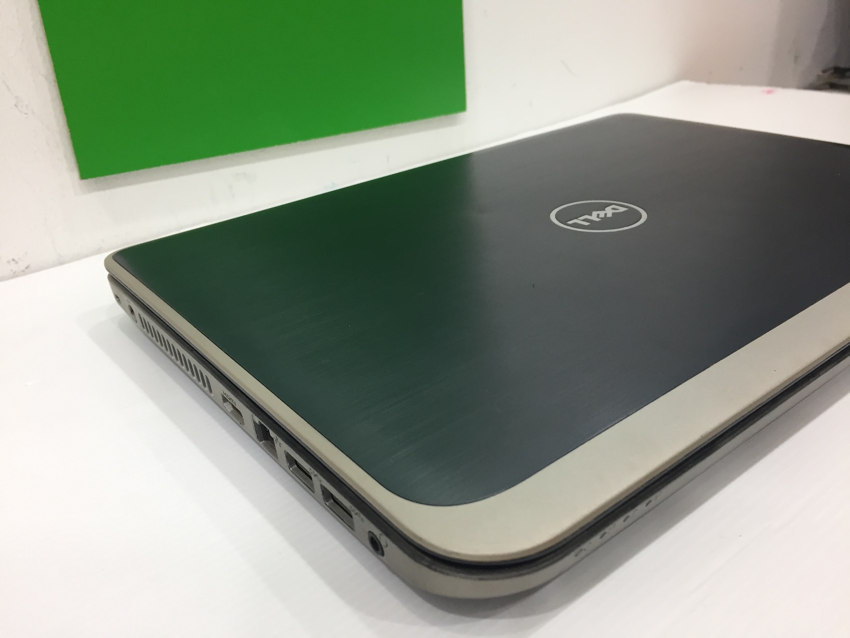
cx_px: 425
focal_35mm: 29
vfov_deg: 48.2
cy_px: 319
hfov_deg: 61.7
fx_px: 712
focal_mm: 4.15
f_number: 2.2
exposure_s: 1/33
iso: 100
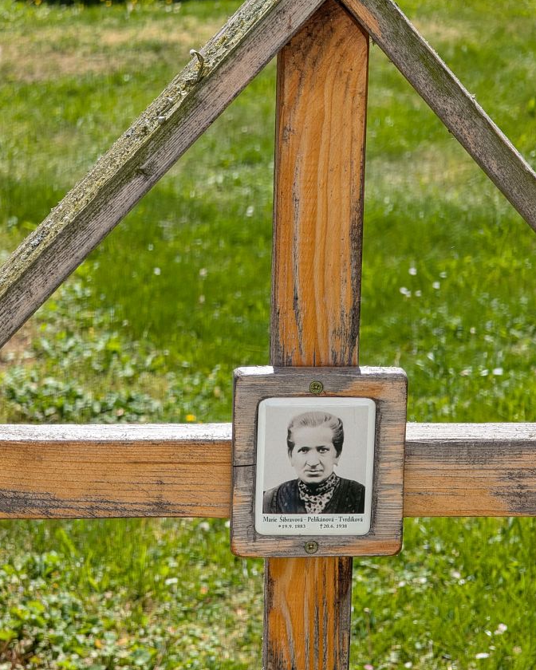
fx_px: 2538
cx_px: 286
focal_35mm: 128
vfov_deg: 15.0
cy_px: 304
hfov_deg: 12.1
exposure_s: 1/791
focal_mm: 17.91
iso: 45
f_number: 2.8
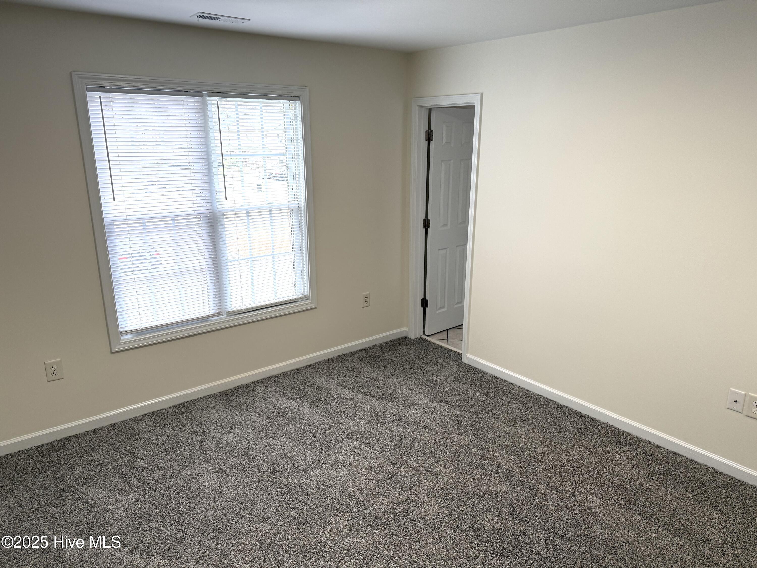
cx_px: 378
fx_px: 525
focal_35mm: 24
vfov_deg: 56.8
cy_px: 284
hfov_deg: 71.6
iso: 100
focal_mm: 6.76
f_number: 1.78
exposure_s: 1/172
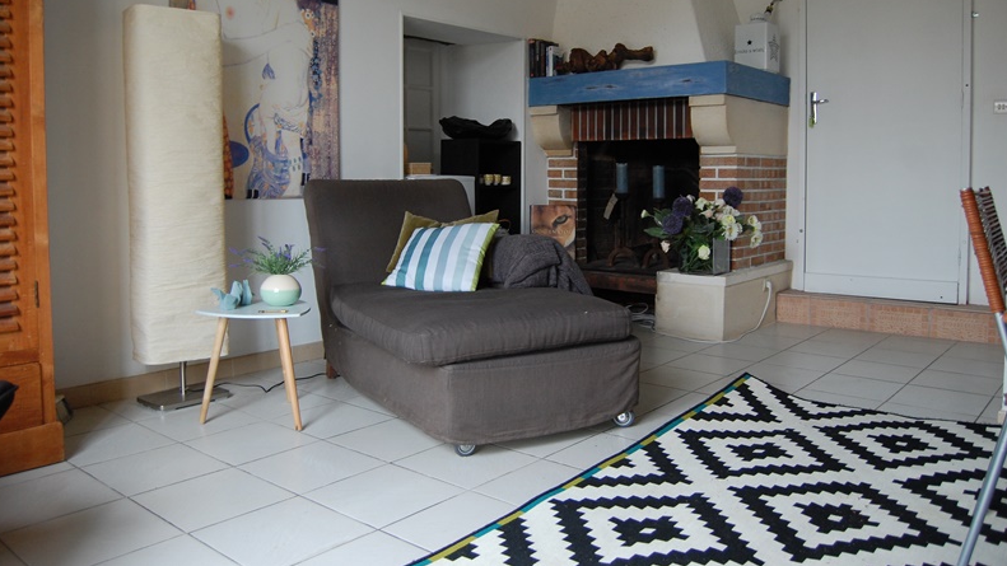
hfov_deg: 66.1
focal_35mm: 29
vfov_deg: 40.0
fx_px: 774
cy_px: 224
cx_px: 503
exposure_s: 1/30
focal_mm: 18
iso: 560
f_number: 3.5
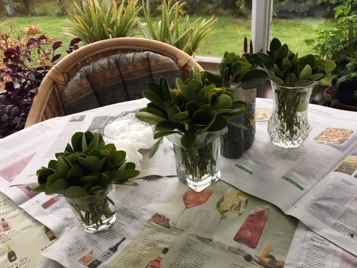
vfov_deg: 48.2
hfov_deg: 61.7
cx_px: 178
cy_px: 134
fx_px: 299
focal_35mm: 29
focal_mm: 4.15
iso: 32
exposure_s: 1/33
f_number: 2.2
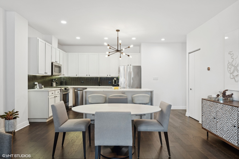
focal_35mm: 23
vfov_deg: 55.1
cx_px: 120
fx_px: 153
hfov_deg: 76.1
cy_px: 80
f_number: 8
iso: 320
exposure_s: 1/13
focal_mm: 23
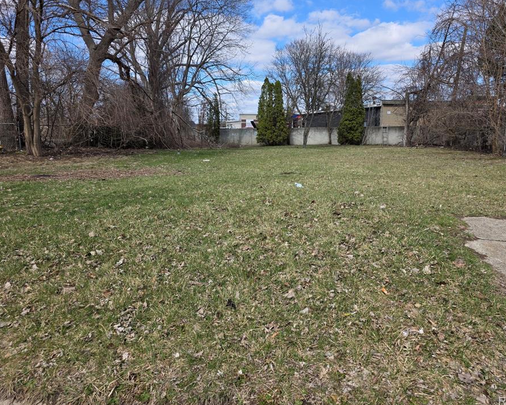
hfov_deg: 66.0
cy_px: 191
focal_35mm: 26
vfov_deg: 54.9
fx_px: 389
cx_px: 263
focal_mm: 6.3
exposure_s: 1/5017
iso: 80
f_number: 1.7
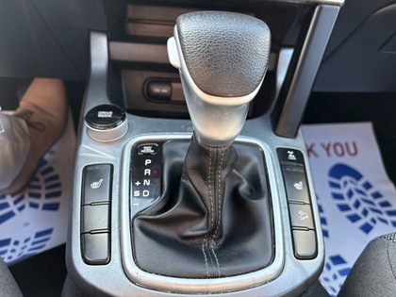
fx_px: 297
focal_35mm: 26
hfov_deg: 67.3
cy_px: 148
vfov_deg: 53.1
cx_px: 198
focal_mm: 5.96
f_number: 1.6
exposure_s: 1/90
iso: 125
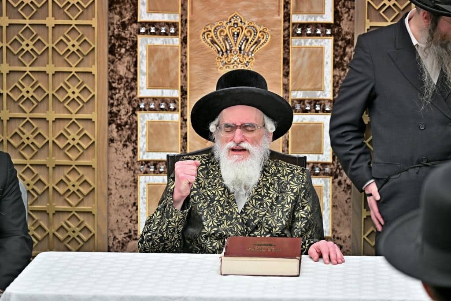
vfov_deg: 11.9
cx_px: 226
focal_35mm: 115
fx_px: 1441
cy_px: 150
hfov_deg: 17.8
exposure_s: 1/250
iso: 200
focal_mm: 115
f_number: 4
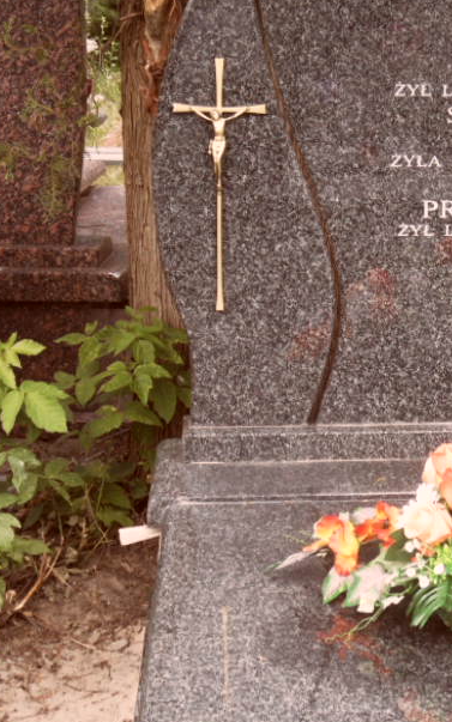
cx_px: 388
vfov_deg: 28.6
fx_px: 1419
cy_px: 338
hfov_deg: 17.9
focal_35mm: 72
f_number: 3.6
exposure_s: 1/125
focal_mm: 6.5
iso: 80
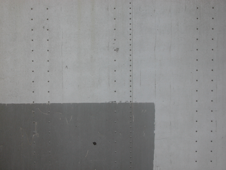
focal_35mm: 62
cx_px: 113
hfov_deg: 31.2
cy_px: 85
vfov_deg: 23.7
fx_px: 405
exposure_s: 1/162
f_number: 4.5
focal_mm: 15.7
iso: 100
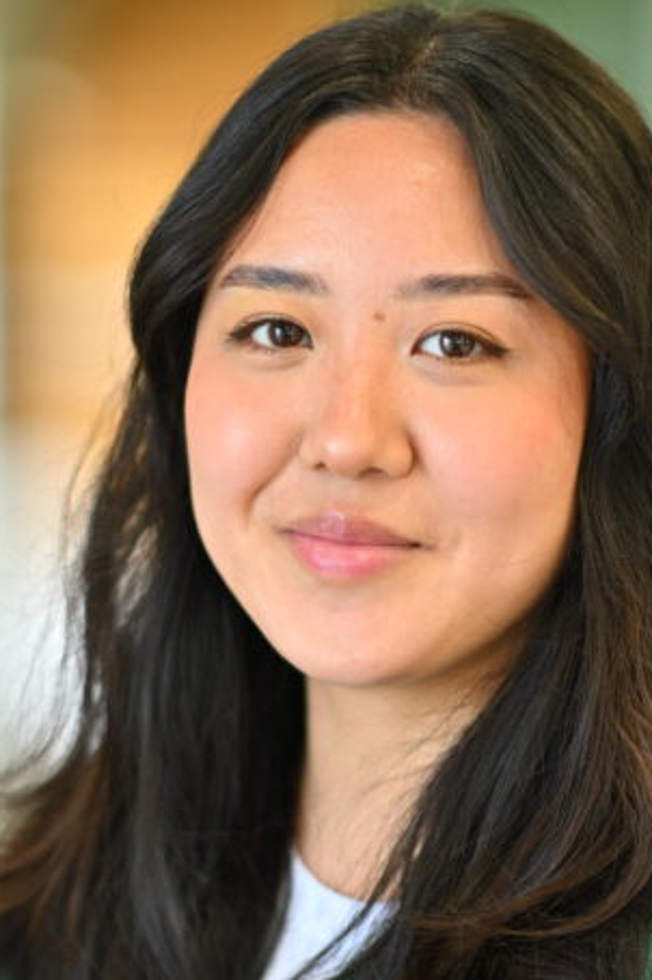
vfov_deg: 8.7
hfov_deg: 5.8
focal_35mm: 237
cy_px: 602
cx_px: 418
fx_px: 6448
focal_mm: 105
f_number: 1.4
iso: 64
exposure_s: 1/80
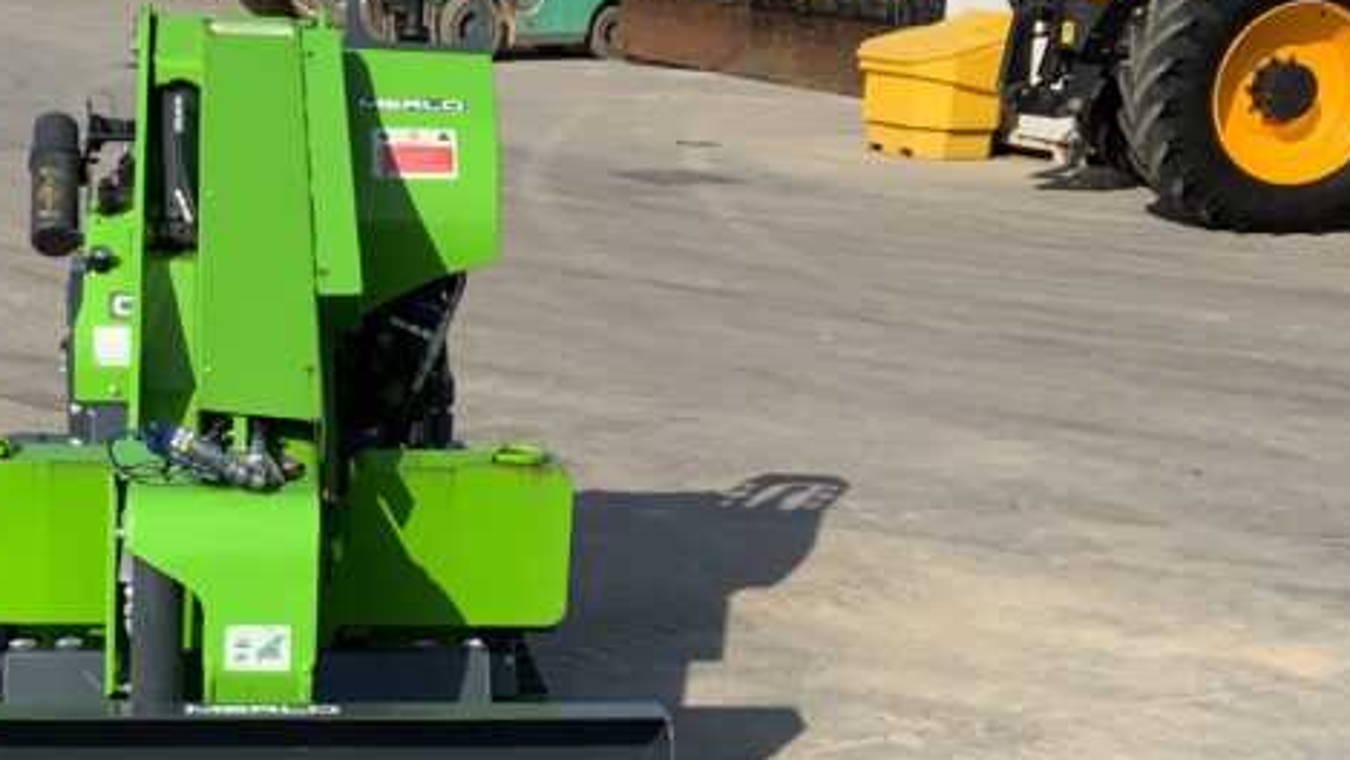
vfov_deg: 17.4
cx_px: 469
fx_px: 2470
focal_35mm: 69
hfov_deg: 30.4
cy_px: 510
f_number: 1.8
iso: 16
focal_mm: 3
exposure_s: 1/2141
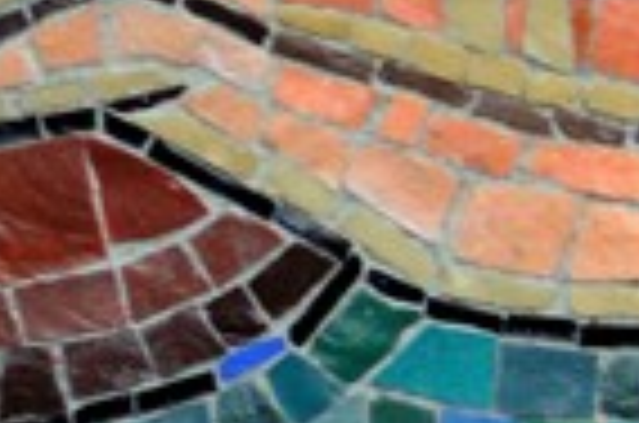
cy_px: 637
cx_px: 1876
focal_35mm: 475
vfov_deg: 2.9
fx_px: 8412
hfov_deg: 4.2
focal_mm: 50
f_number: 2.5
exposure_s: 1/160
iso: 400
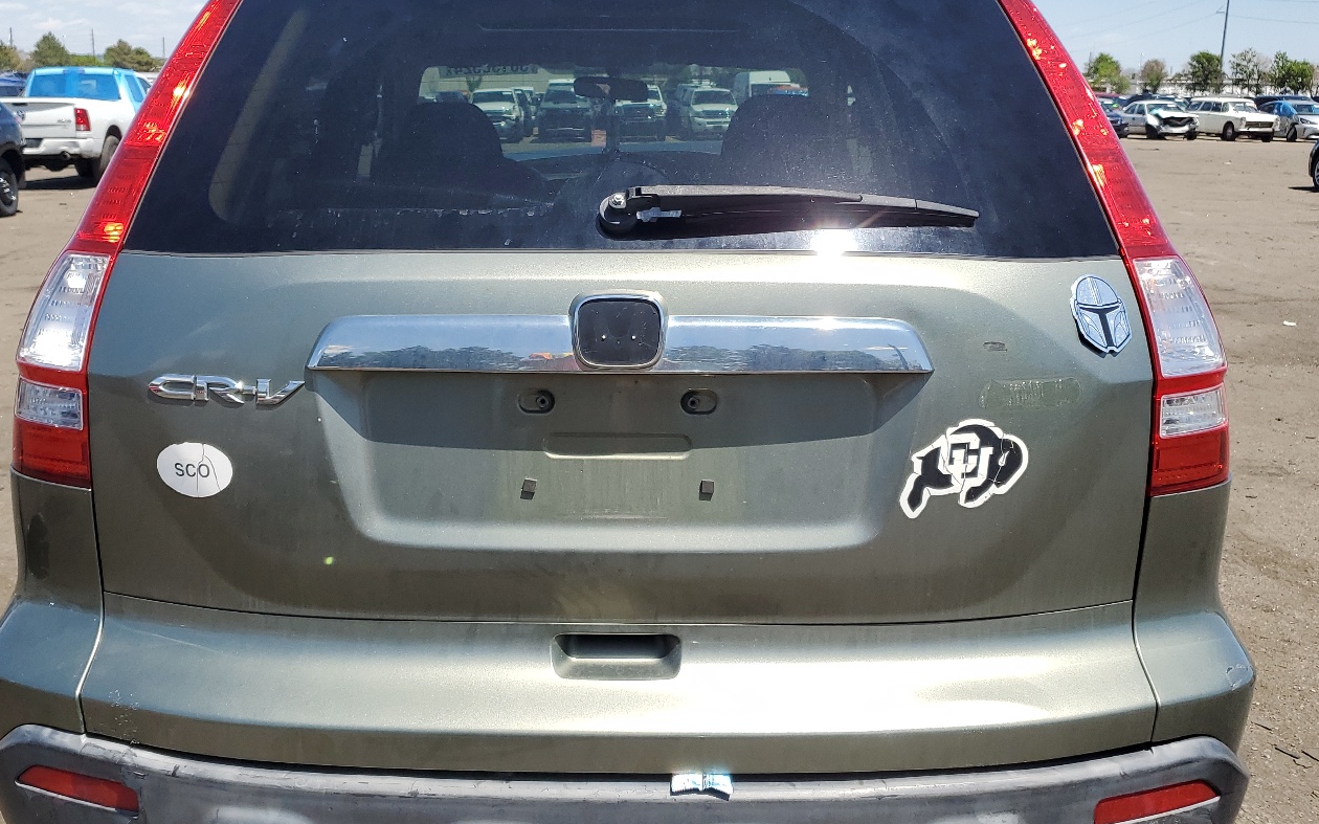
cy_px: 409
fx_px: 1258
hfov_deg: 55.3
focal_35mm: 35
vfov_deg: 36.3
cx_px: 638
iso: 50
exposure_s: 1/2500
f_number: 1.5
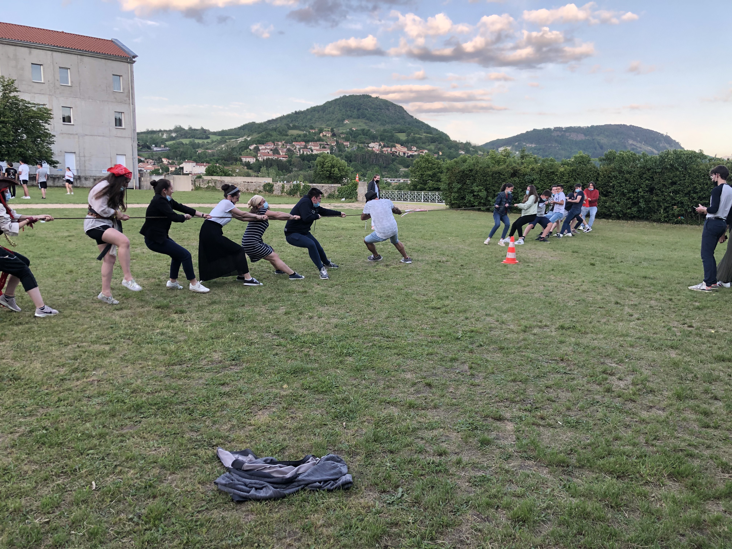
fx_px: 592
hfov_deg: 63.4
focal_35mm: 28
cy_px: 274
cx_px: 366
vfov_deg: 49.7
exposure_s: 1/178
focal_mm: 4
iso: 20
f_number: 1.8
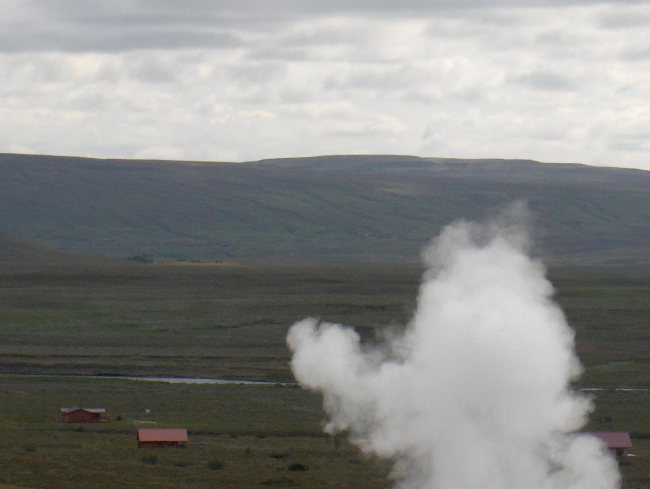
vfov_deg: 6.3
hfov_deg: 8.4
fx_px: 4438
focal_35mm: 236
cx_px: 551
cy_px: 470
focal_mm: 24
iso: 100
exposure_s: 1/408
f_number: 8.4
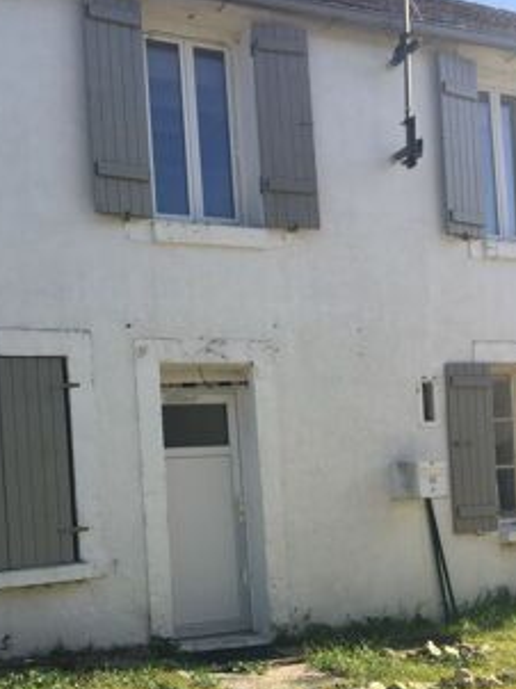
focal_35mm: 41
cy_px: 480
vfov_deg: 44.9
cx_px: 221
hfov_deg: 35.0
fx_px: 816
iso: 32
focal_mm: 4.15
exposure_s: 1/1163
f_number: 2.2
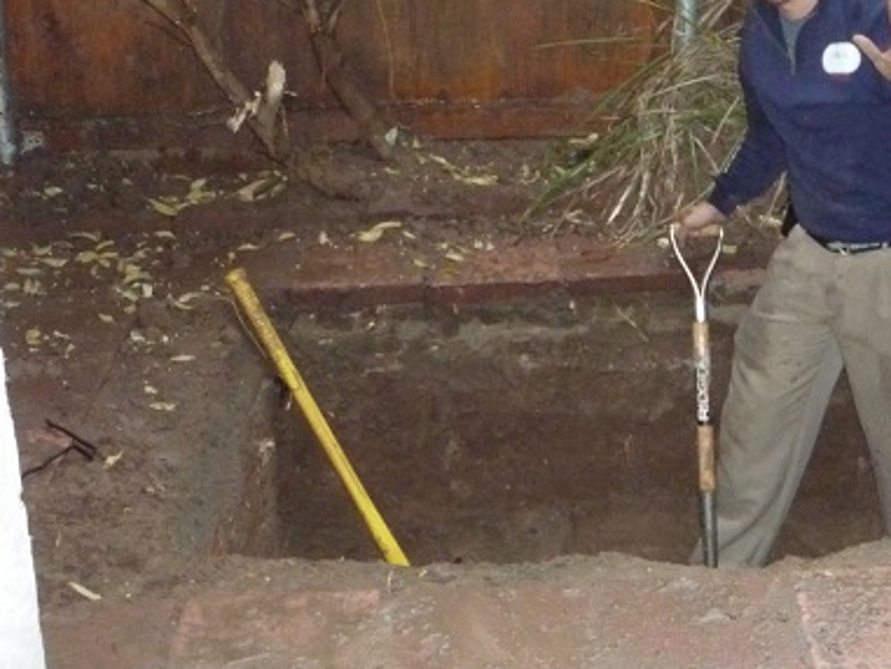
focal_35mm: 63
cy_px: 91
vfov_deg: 22.8
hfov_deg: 30.0
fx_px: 1622
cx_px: 704
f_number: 3.3
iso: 640
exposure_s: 1/30
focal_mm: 5.2
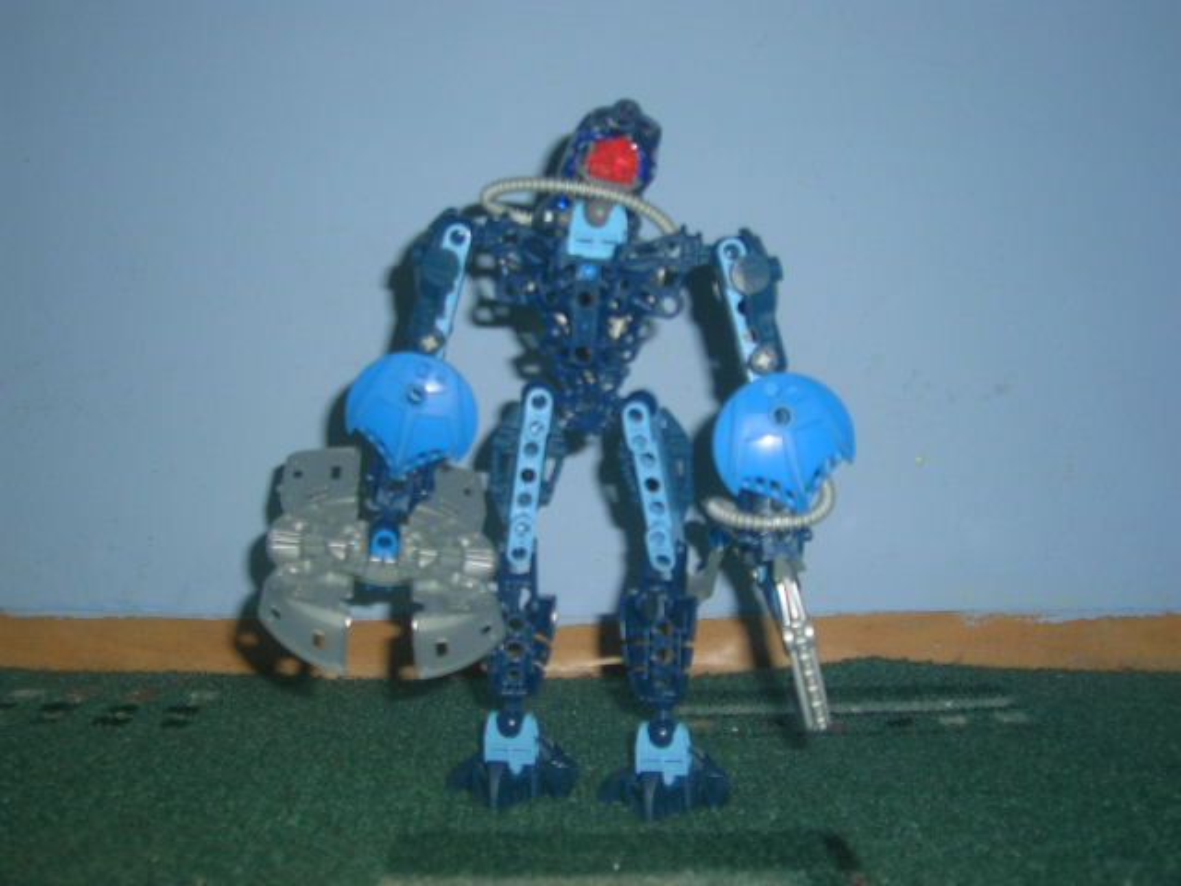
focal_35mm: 48
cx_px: 590
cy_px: 443
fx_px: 1638
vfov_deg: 30.3
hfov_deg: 39.7
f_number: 3.1
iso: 50
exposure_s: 1/60.1
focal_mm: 7.3
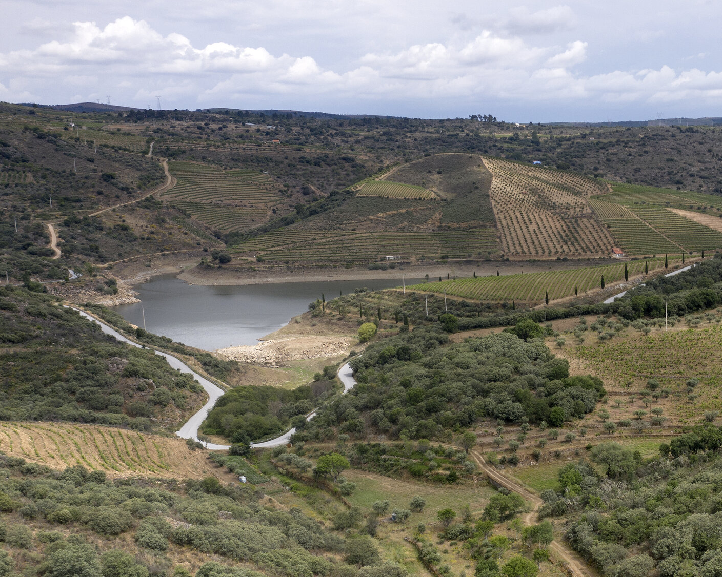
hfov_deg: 31.9
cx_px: 658
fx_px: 1196
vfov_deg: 26.9
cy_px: 411
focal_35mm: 56
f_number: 4.5
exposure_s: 1/160
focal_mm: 10.26
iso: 100
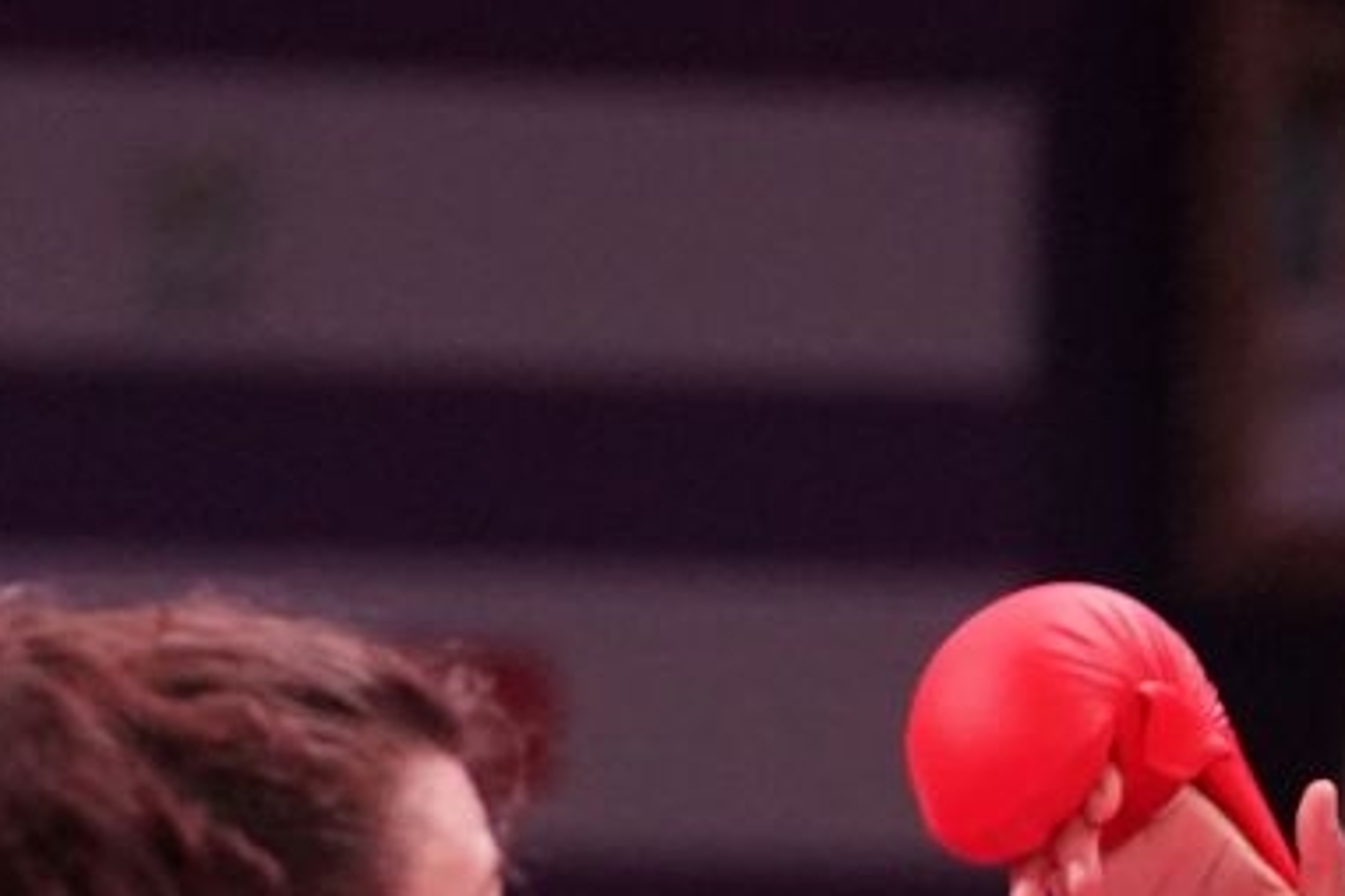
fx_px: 35266
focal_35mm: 944
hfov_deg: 2.2
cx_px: 1973
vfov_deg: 1.5
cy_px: 1637
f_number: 2.8
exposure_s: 1/1000
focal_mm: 200
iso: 4000
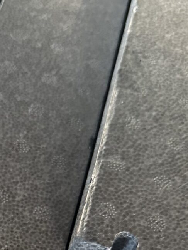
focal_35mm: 71
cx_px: -49
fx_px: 514
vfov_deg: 24.4
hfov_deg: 19.3
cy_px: 314
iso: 800
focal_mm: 6.86
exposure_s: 1/60
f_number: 1.78
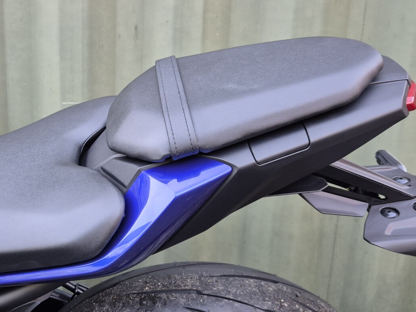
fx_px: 529
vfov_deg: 32.9
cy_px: 161
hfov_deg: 41.9
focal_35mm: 44
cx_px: 114
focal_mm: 5.4
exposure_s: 1/100
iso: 400
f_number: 1.8
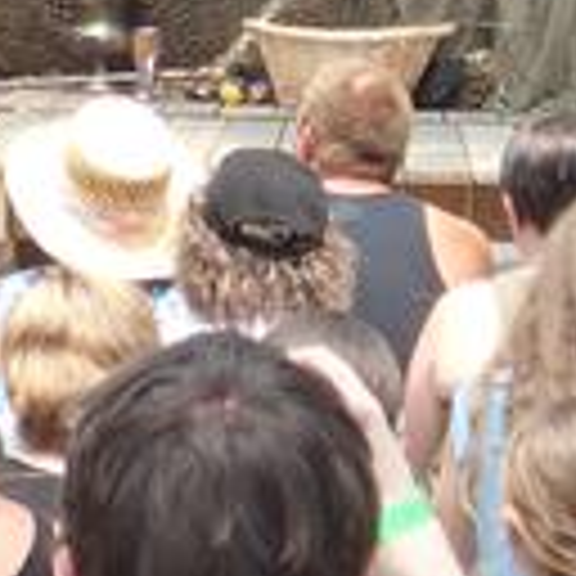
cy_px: -176
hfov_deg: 5.6
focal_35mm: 311
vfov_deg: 5.6
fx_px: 5855
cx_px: -130
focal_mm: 18
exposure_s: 1/125
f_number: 4.9
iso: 200
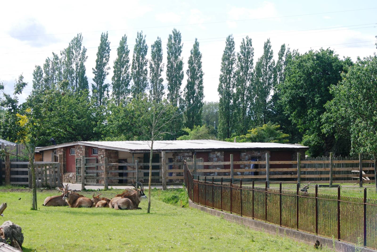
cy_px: 126
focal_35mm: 105
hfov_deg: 19.4
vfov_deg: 13.1
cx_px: 188
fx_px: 1101
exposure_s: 1/500
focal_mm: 70
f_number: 5.6
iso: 180
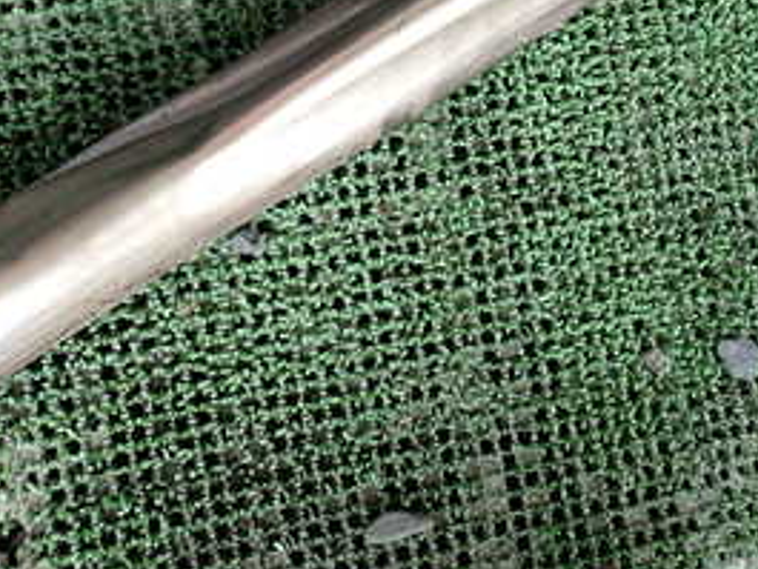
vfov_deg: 21.3
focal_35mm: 68
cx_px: 458
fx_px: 1490
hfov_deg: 28.5
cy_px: 80
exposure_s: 1/60
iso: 320
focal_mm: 5.4
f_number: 2.3
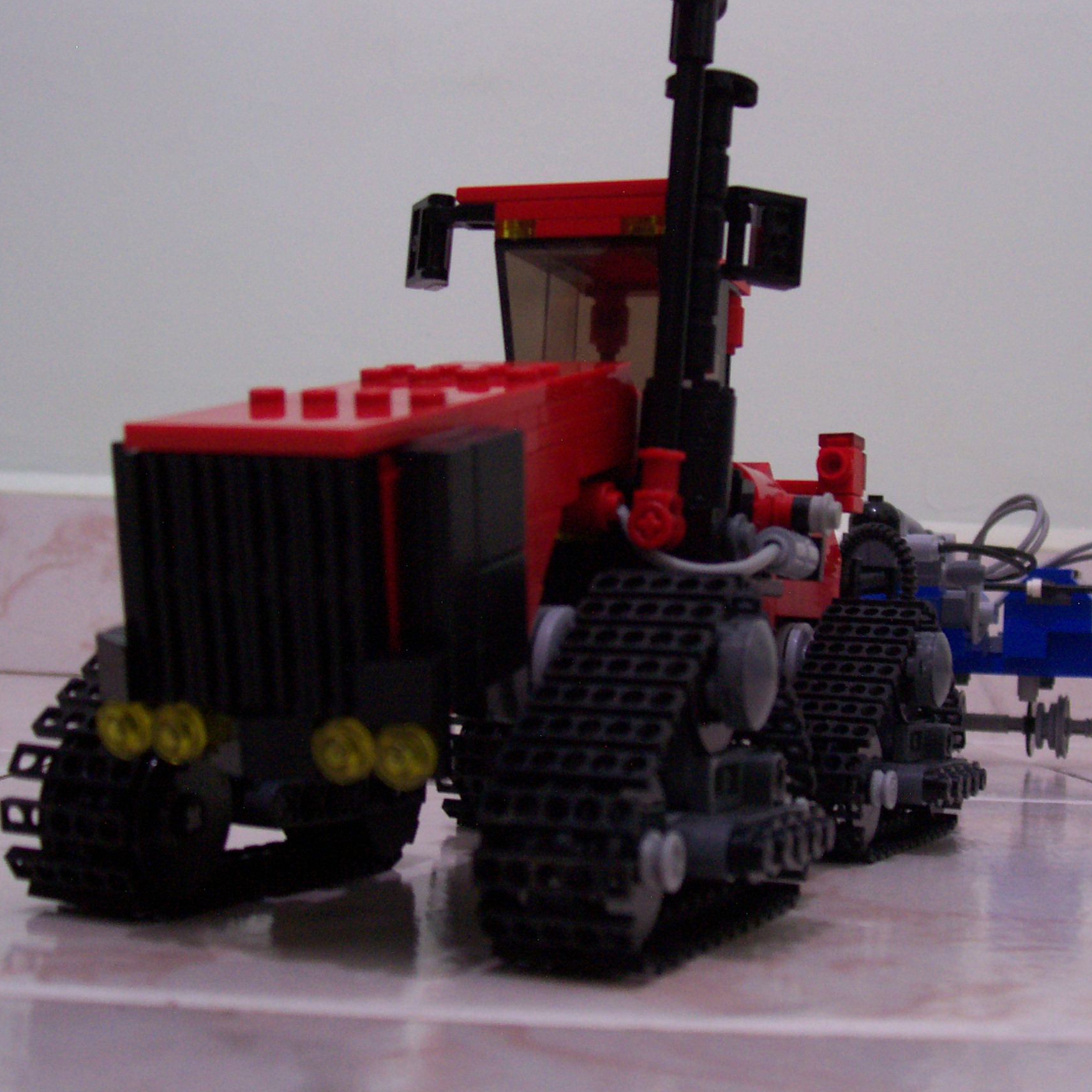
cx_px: 679
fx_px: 1785
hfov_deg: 33.9
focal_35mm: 50
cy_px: 542
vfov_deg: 34.0
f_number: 2.9
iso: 160
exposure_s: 1/4
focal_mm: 7
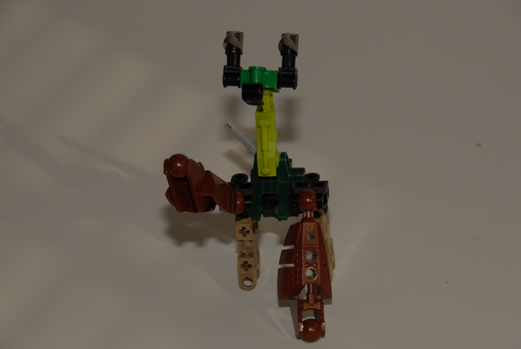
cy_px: 174
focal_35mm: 300
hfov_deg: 6.9
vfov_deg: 4.6
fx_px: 4347
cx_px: 260
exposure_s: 1/60
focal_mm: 200
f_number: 11
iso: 100
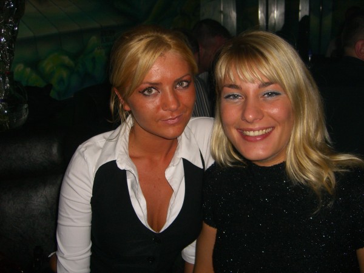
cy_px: 136
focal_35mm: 38
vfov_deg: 37.7
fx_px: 400
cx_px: 182
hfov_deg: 49.0
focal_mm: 7.9
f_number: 2.8
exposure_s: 1/60
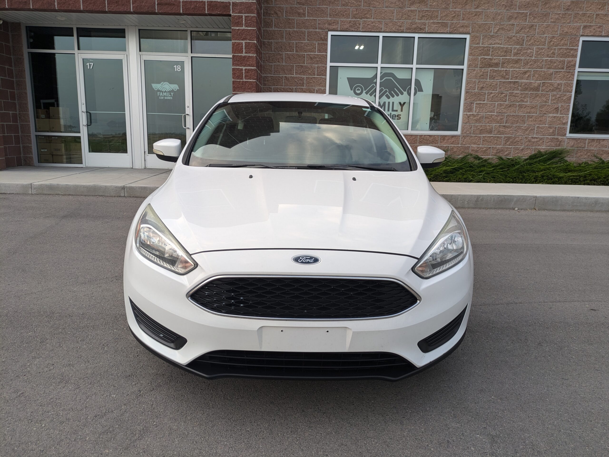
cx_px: 304
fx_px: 440
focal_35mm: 25
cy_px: 228
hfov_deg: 69.4
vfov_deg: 54.9
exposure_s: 1/147
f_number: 1.89
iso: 45
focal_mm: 5.43
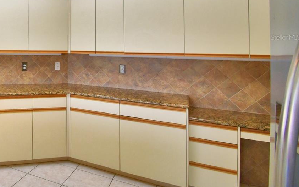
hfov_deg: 54.4
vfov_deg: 41.3
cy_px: 37
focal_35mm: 29
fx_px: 236
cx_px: 18
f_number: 4.5
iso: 400
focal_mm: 10
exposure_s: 1/60
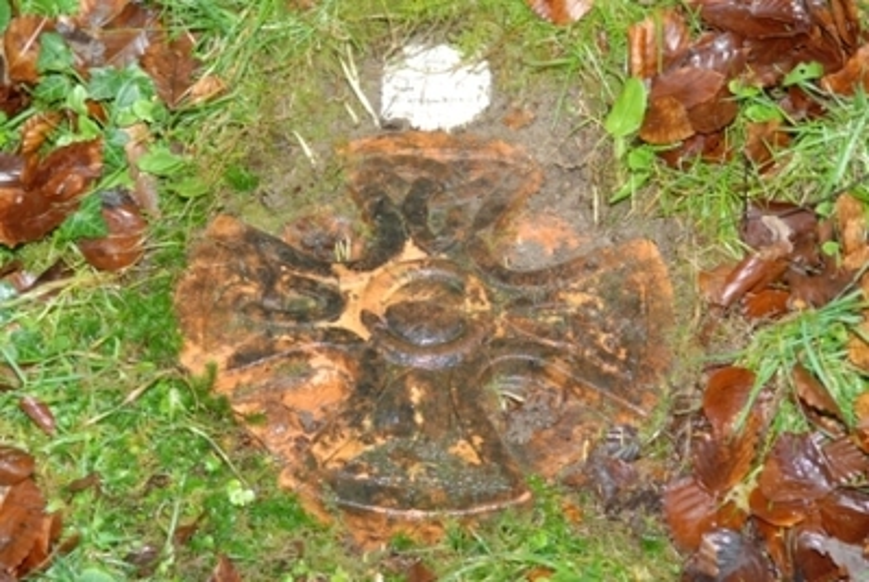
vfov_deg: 16.6
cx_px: 434
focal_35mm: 82
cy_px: 291
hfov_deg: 24.6
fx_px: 1994
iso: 200
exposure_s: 1/60
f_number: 5.6
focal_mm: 55
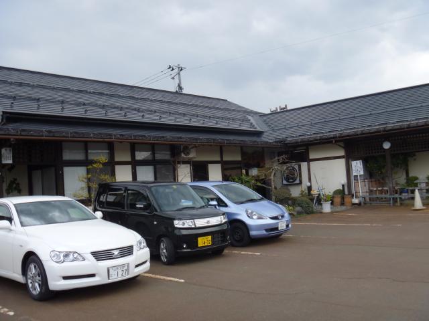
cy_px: 160
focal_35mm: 35
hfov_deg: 52.6
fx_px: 434
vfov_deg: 40.7
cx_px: 214
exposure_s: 1/250
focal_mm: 6.3
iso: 100
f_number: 3.5
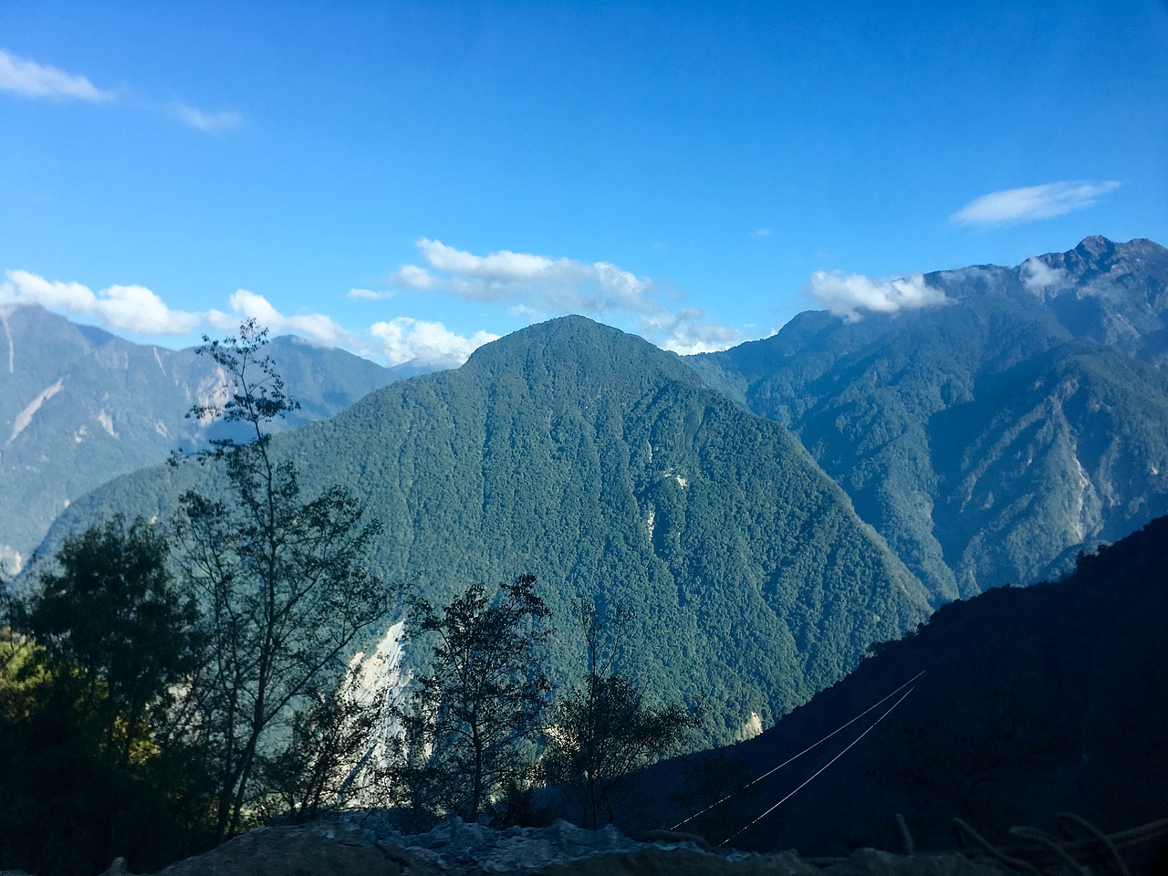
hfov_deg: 61.7
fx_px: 979
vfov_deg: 48.2
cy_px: 438
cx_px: 584
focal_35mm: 29
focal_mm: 4.15
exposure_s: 1/810
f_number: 2.2
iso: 25
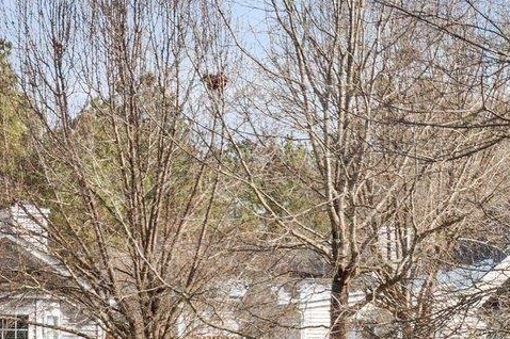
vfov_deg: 11.2
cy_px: 425
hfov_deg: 15.5
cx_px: 808
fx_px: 1699
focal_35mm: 120
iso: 100
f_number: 5.6
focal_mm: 10.26
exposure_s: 1/320
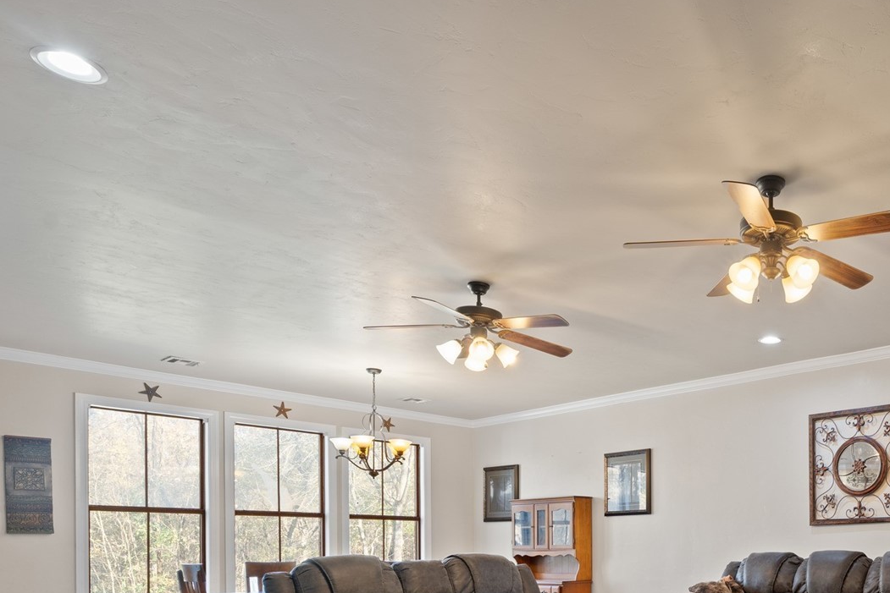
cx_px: 727
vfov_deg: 38.9
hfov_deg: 55.5
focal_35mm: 31
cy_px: 549
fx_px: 766
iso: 250
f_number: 9
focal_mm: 16
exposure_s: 1.3
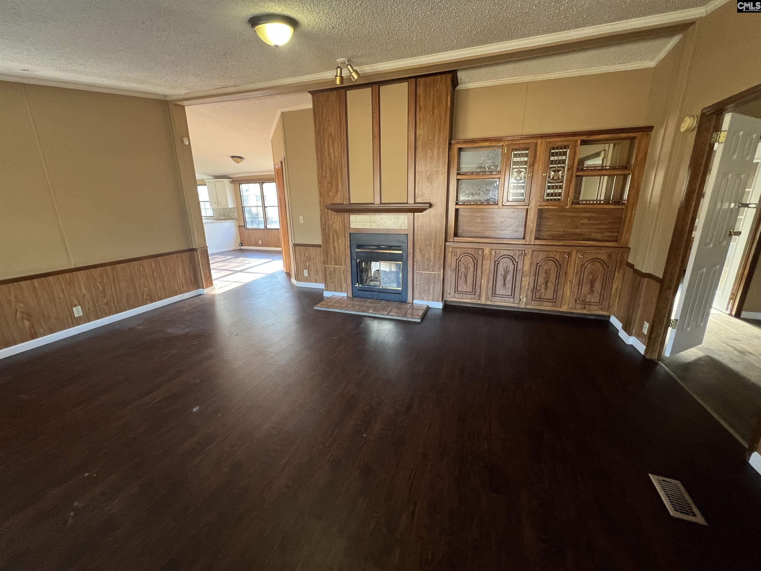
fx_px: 286
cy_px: 286
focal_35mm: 13
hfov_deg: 106.2
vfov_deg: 89.9
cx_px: 380
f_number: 1.8
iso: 250
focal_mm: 1.57
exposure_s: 1/71
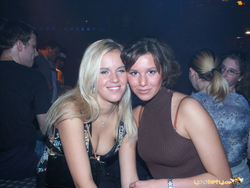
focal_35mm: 37
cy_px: 94
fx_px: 267
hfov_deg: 50.1
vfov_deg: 38.7
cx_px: 125
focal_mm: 9.55
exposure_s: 1/45
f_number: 2.8
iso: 200
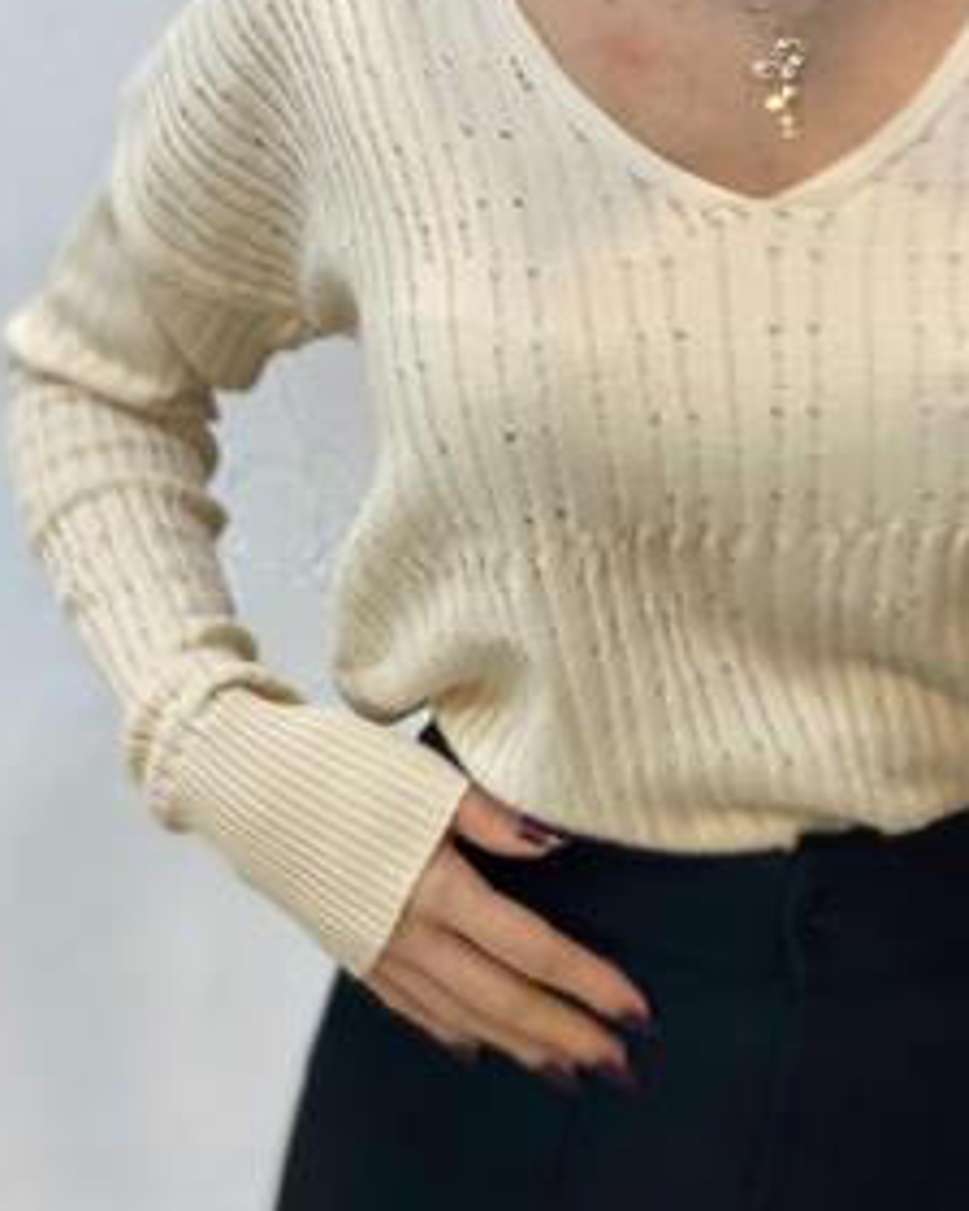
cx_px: 575
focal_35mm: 75
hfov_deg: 20.4
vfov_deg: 25.4
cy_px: 517
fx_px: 2689
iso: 100
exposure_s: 1/100
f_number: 2
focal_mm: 6
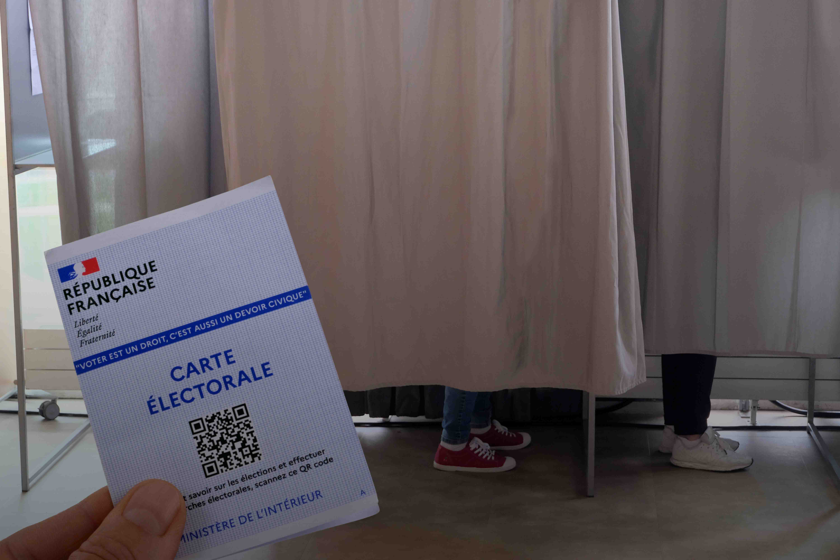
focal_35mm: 68
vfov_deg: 20.0
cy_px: 280
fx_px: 1587
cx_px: 420
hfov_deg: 29.7
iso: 800
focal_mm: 45.2
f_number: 5.6
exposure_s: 1/30
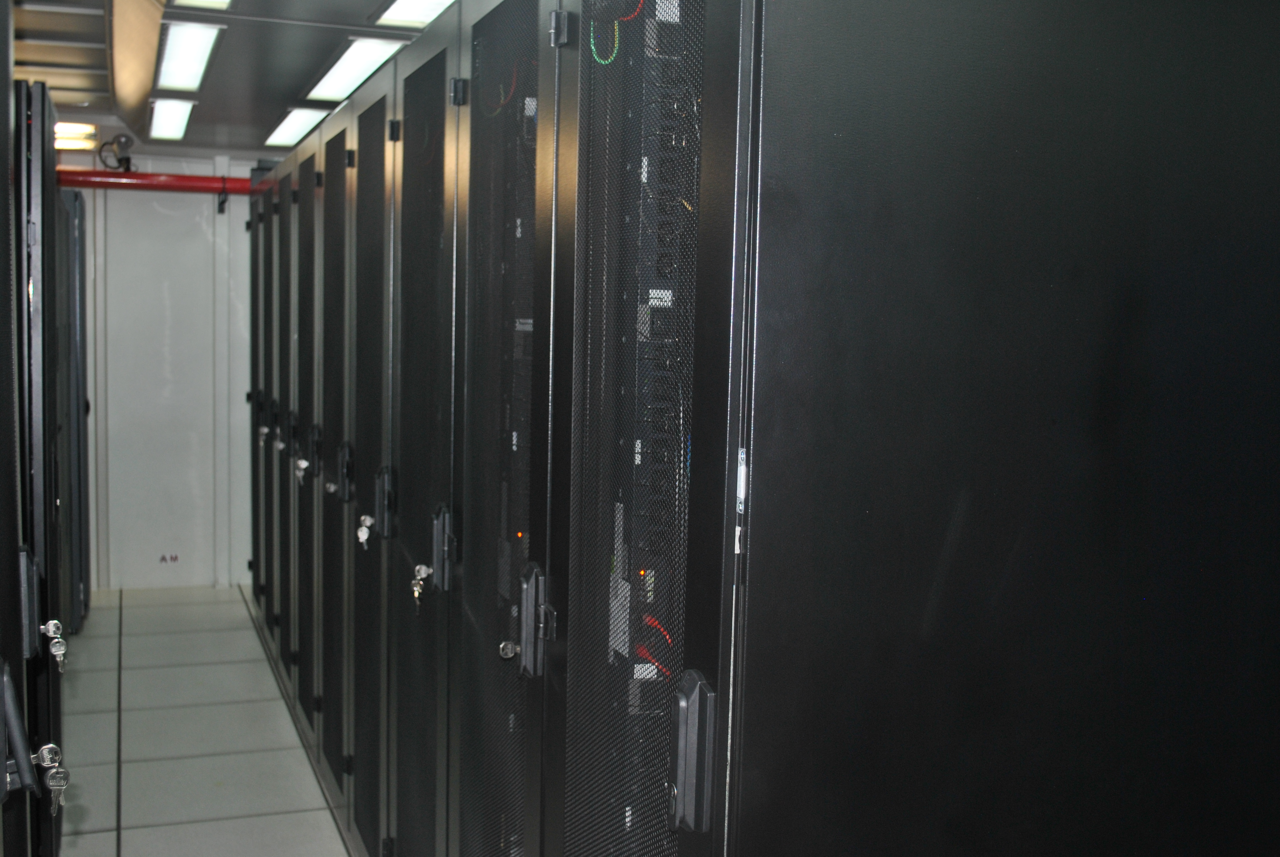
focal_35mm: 36
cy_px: 428
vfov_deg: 37.0
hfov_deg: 53.1
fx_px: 1282
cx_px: 640
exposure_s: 1/60
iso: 200
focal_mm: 24
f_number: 4
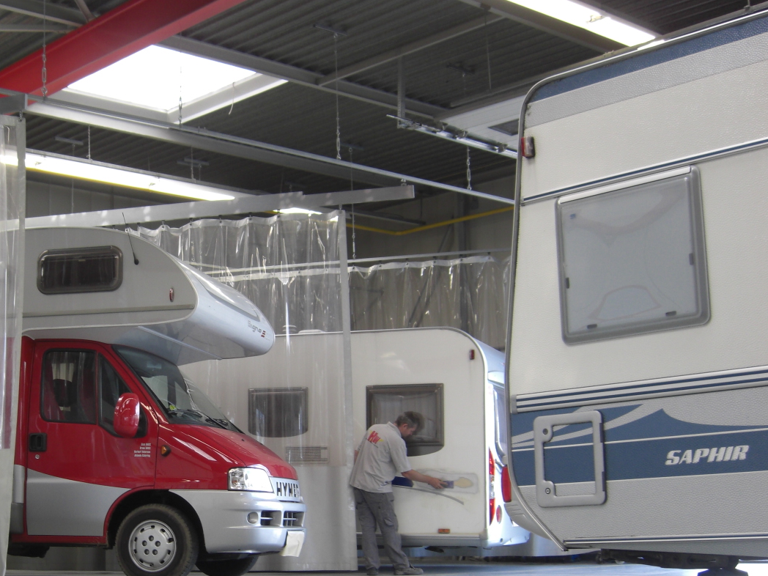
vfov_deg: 25.1
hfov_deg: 32.6
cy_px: 394
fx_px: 1287
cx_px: 185
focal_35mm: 58
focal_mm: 7.9
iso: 80
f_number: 2.8
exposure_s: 1/60
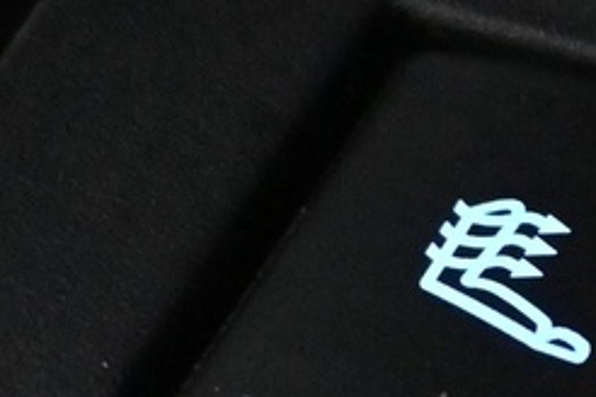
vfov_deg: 4.1
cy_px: 261
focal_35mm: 336
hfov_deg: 6.1
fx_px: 5562
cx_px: 509
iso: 10000
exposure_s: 1/50
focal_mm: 34
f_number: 5
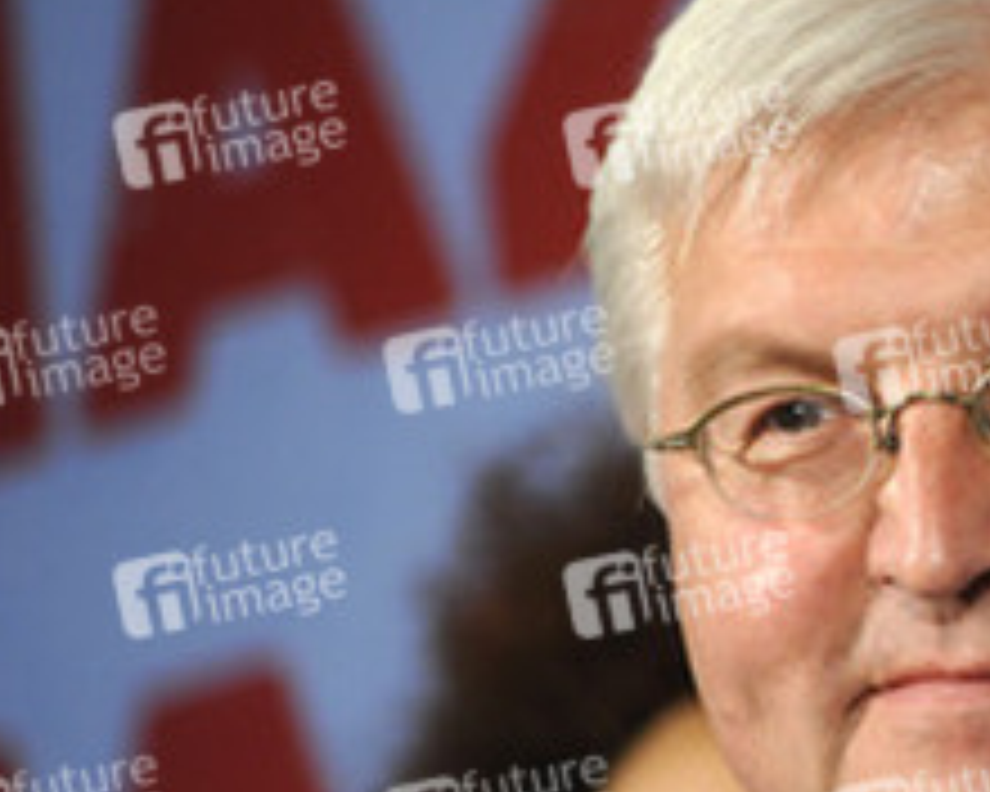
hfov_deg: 4.2
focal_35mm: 461
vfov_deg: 3.4
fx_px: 13507
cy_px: 472
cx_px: 1010
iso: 2500
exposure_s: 1/160
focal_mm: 240
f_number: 5.6
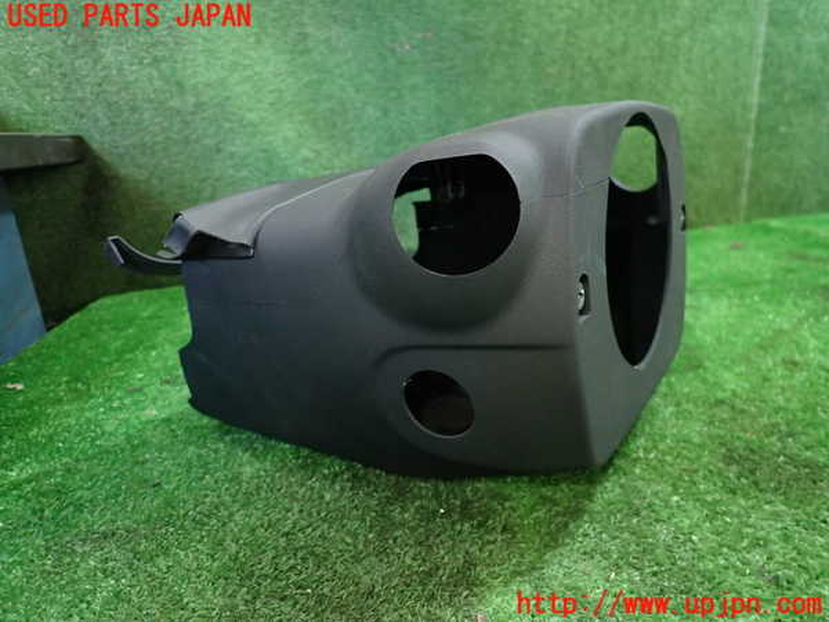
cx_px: 414
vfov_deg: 54.9
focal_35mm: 25
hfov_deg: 69.4
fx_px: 599
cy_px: 311
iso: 250
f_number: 2
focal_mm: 4.5
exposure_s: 1/30
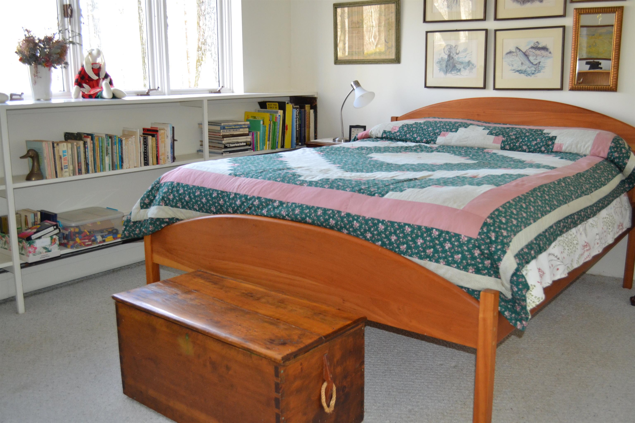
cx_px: 318
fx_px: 635
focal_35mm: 36
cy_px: 212
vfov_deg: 36.9
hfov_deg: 53.1
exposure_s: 1/60
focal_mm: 24
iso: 1000
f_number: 4
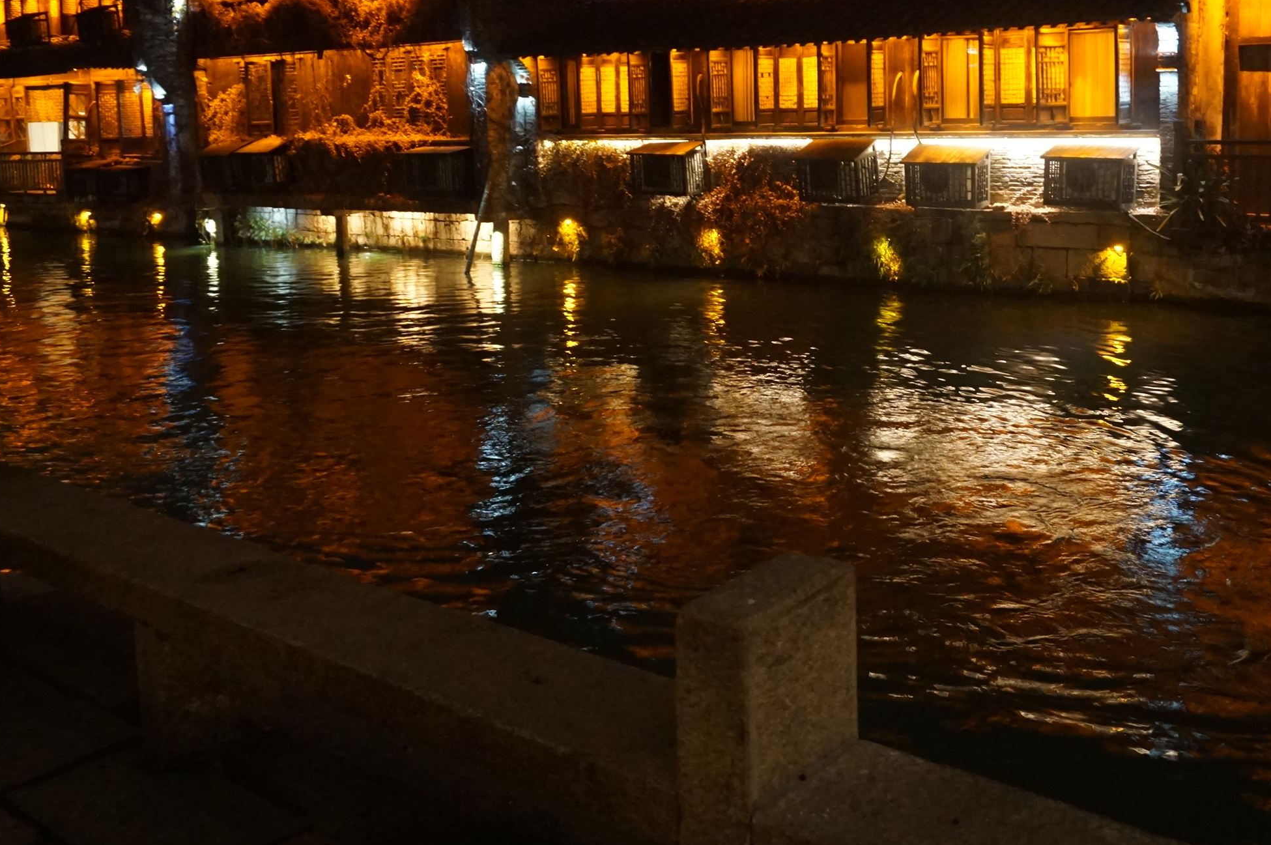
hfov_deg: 51.5
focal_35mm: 37
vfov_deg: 35.1
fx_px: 1305
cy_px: 212
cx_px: 783
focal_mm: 16
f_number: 3.5
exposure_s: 1/10
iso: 3200
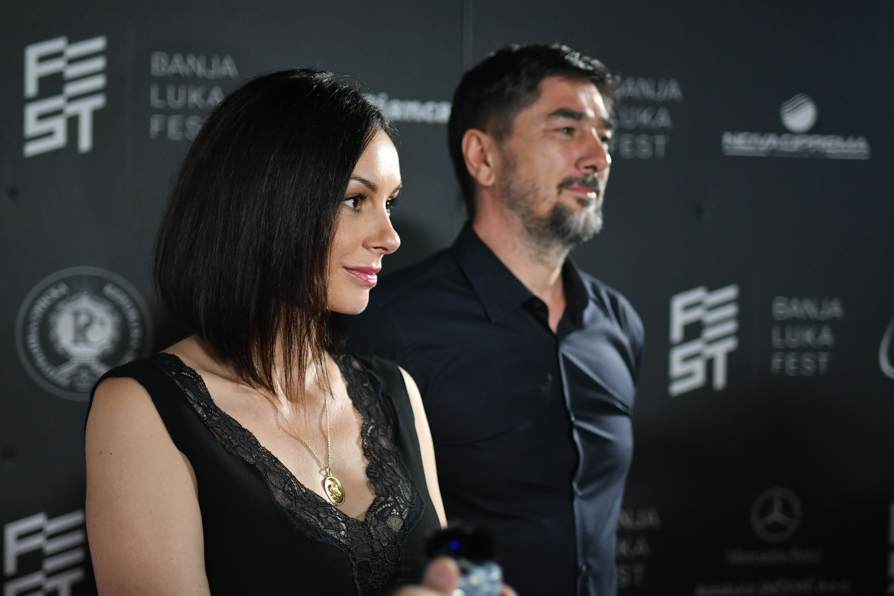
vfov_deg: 26.0
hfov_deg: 38.2
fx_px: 1291
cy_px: 298
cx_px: 447
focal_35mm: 52
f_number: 1.8
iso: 1000
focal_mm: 35
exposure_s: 1/500
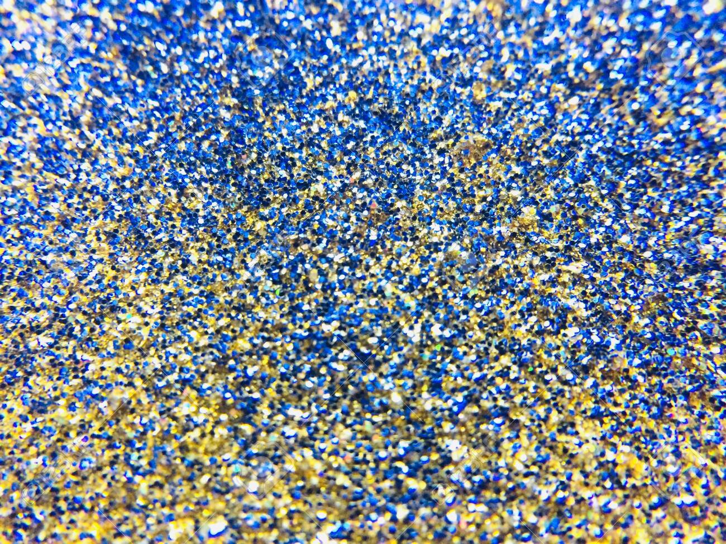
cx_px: 363
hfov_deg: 61.7
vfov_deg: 48.2
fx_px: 608
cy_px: 272
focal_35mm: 29
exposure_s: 1/20
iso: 250
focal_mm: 4.15
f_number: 2.2
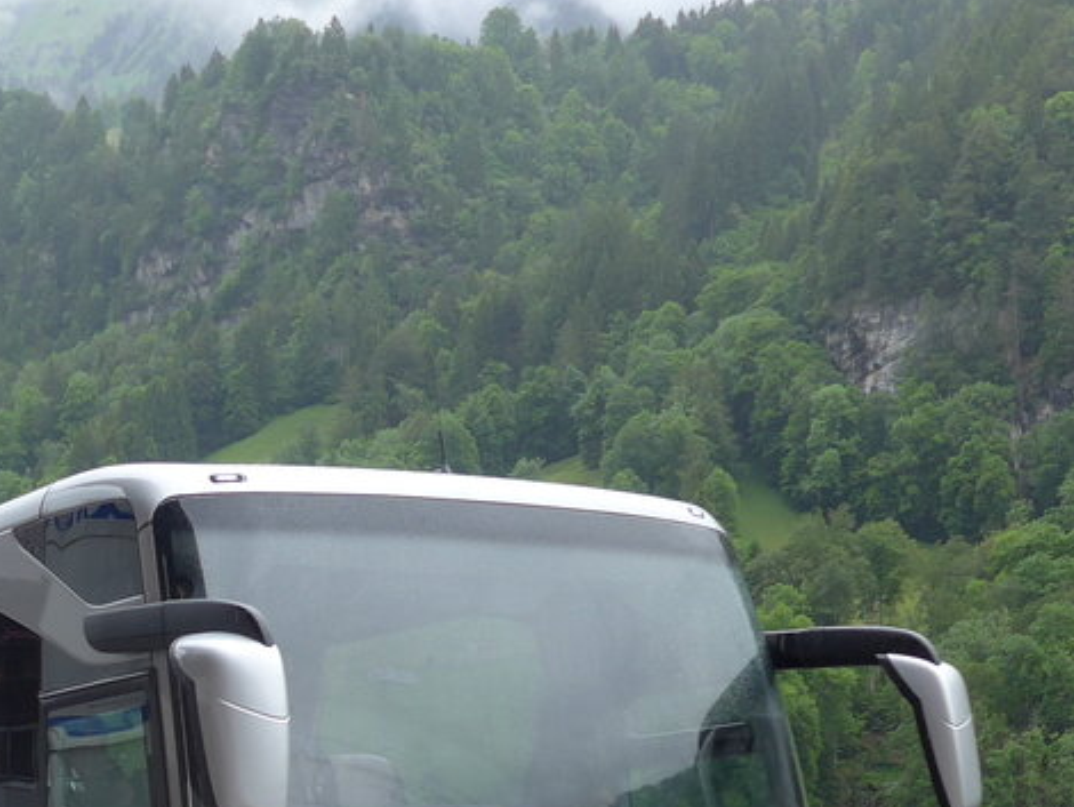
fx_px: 2297
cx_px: 149
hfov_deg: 25.6
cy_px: 791
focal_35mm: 74
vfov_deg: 19.4
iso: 80
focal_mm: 6
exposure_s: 1/400
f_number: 2.8
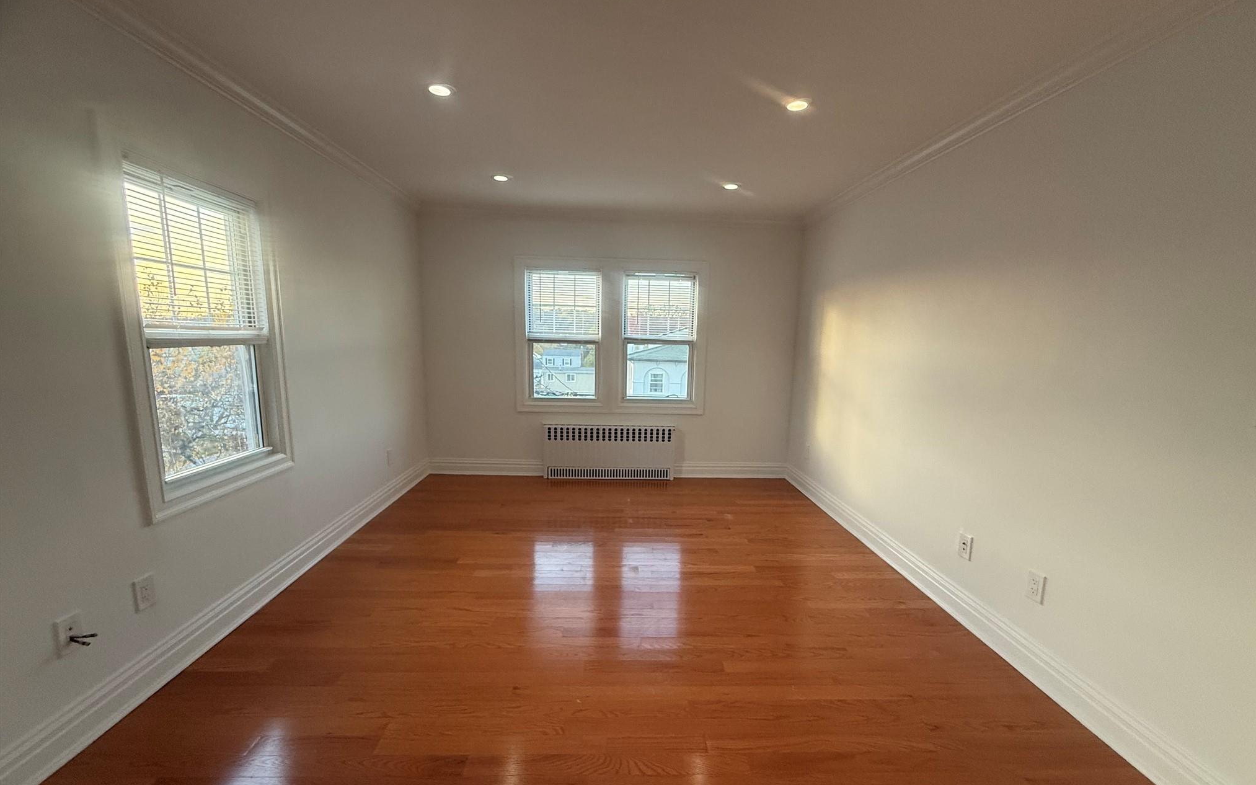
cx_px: 632
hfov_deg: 101.5
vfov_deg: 74.7
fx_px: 513
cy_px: 419
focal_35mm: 15
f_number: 2.2
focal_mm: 2.22
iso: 250
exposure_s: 1/99
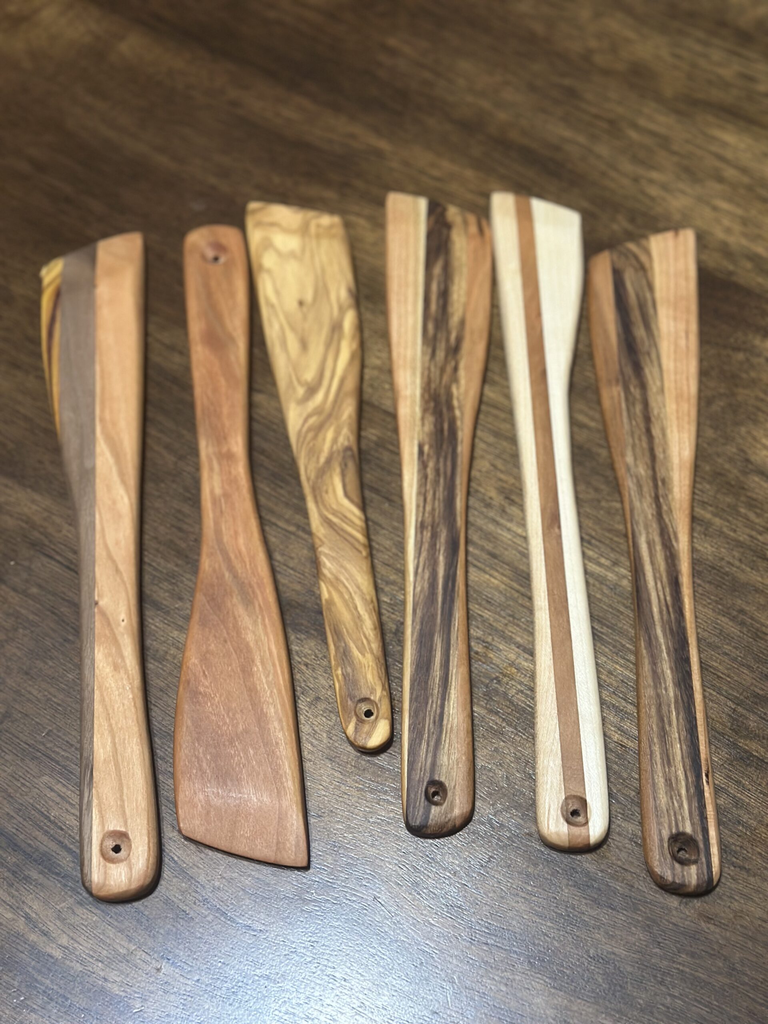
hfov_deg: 30.3
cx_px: 384
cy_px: 512
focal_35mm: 48
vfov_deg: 39.7
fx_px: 1420
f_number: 1.78
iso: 400
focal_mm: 6.86
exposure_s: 1/40
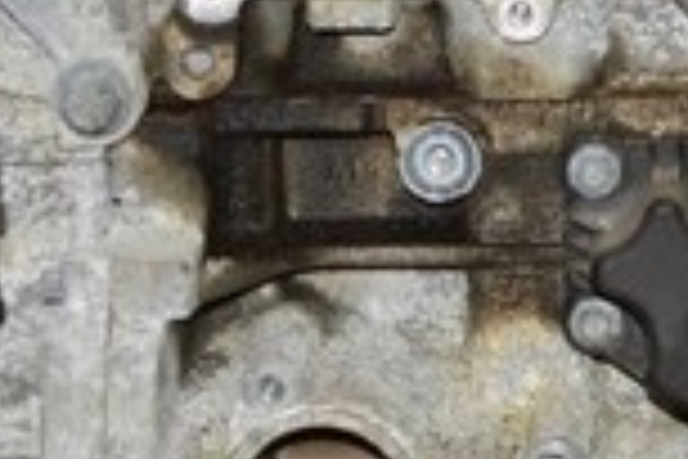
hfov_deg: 6.6
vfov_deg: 4.4
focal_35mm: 311
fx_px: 5950
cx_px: 719
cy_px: 295
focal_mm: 31
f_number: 8
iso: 180
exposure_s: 1/60
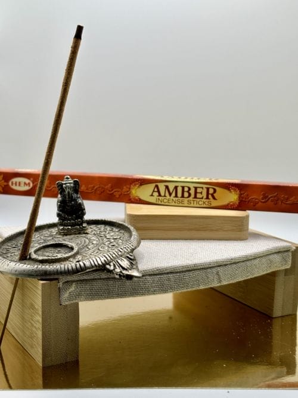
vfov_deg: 36.8
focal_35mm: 52
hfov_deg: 28.0
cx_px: 149
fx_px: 597
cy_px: 199
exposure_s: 1/284
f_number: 1.6
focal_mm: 5.96
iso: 32
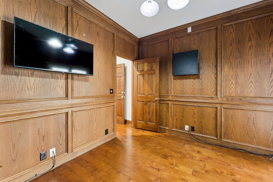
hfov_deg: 104.3
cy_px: 91
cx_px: 136
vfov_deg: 81.2
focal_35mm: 14
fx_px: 106
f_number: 10
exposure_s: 1/3.33
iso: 200
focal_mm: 14
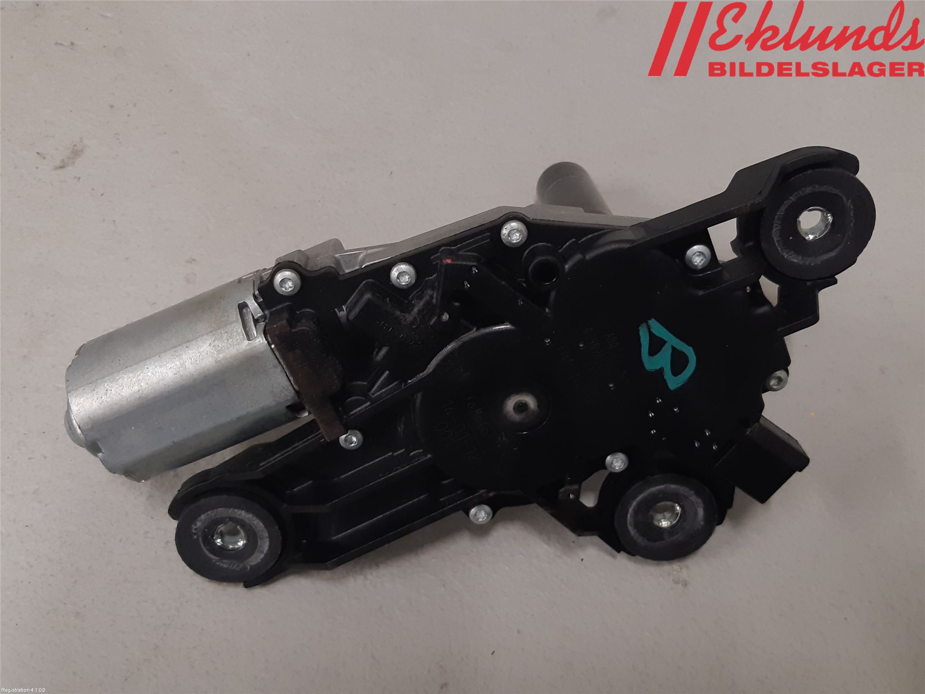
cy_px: 347
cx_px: 462
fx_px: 695
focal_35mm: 26
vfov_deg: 53.1
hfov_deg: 67.3
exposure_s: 1/50
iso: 125
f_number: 1.7
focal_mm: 3.93
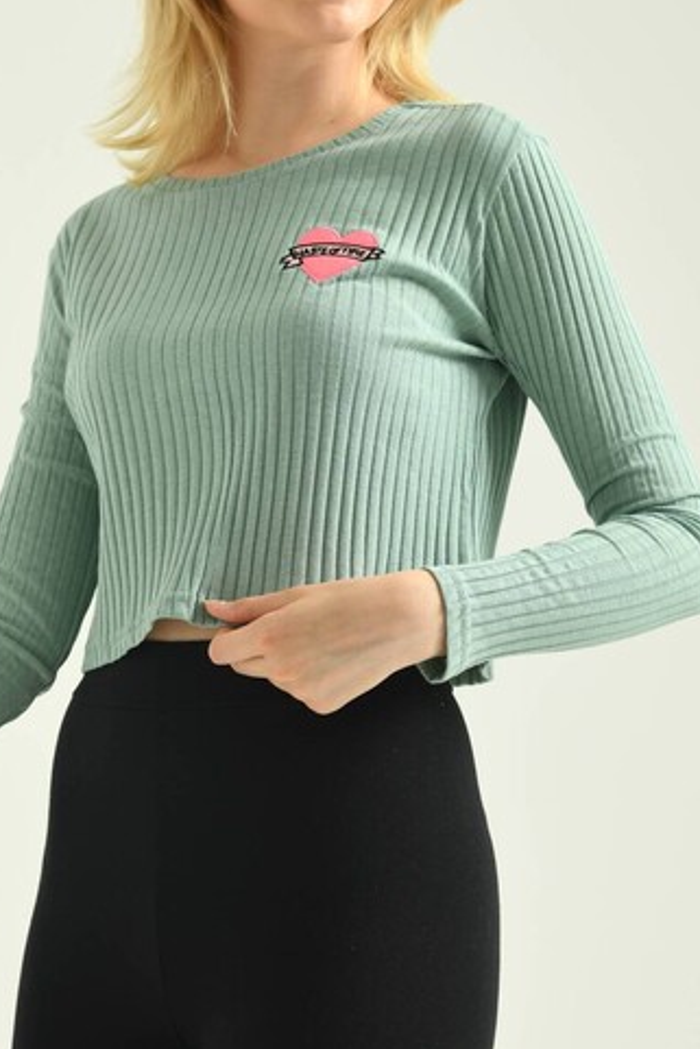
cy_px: 465
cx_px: 373
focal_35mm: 148
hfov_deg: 9.3
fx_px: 4313
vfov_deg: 13.9
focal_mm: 95
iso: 125
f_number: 5.6
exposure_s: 1/160
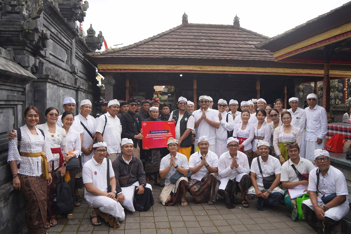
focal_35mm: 34
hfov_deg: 55.8
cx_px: 176
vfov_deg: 38.9
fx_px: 331
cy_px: 117
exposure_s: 1/250
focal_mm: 34
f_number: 4
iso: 100
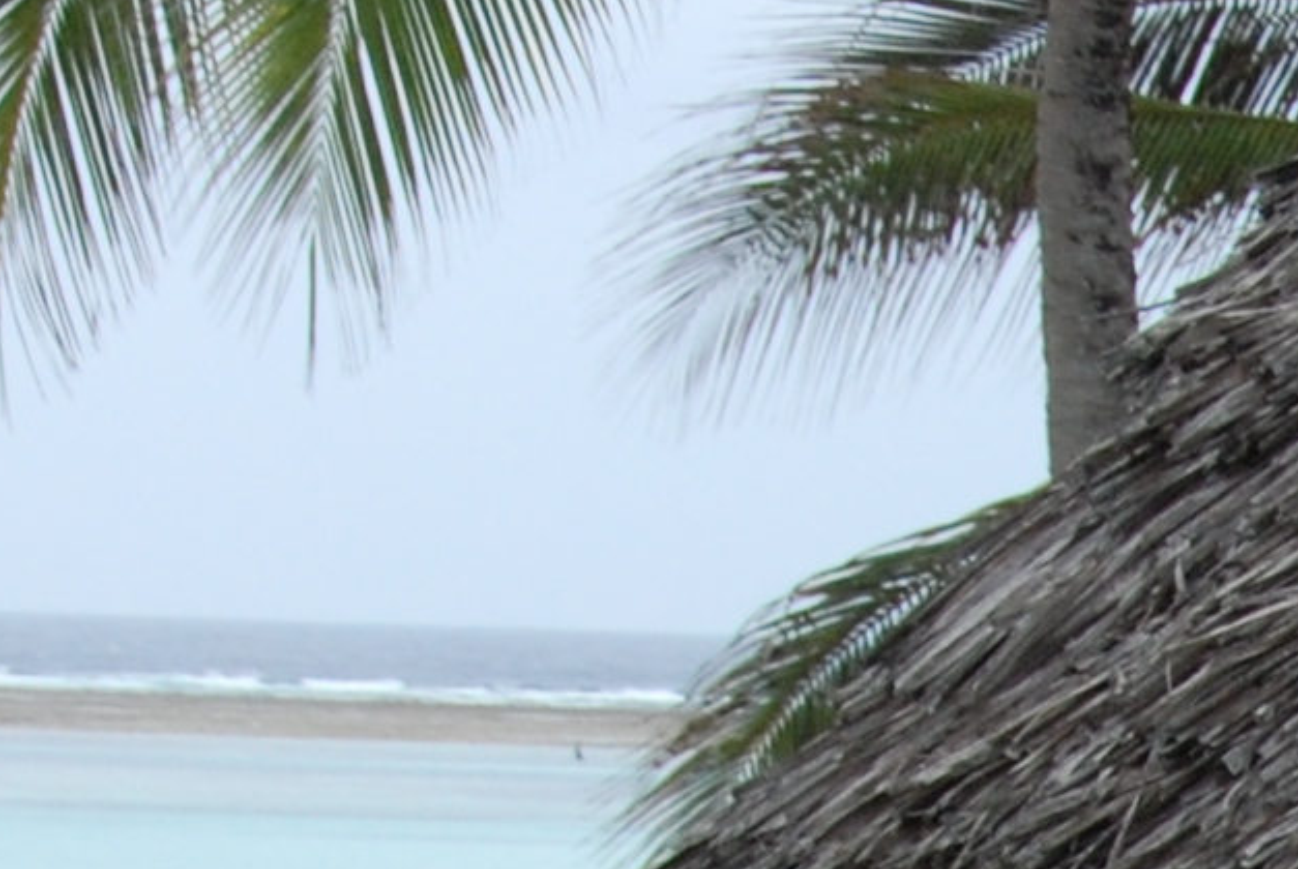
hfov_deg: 4.7
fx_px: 15381
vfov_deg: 3.2
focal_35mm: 426
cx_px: 3234
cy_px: 2628
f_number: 10
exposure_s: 1/400
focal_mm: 46
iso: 320
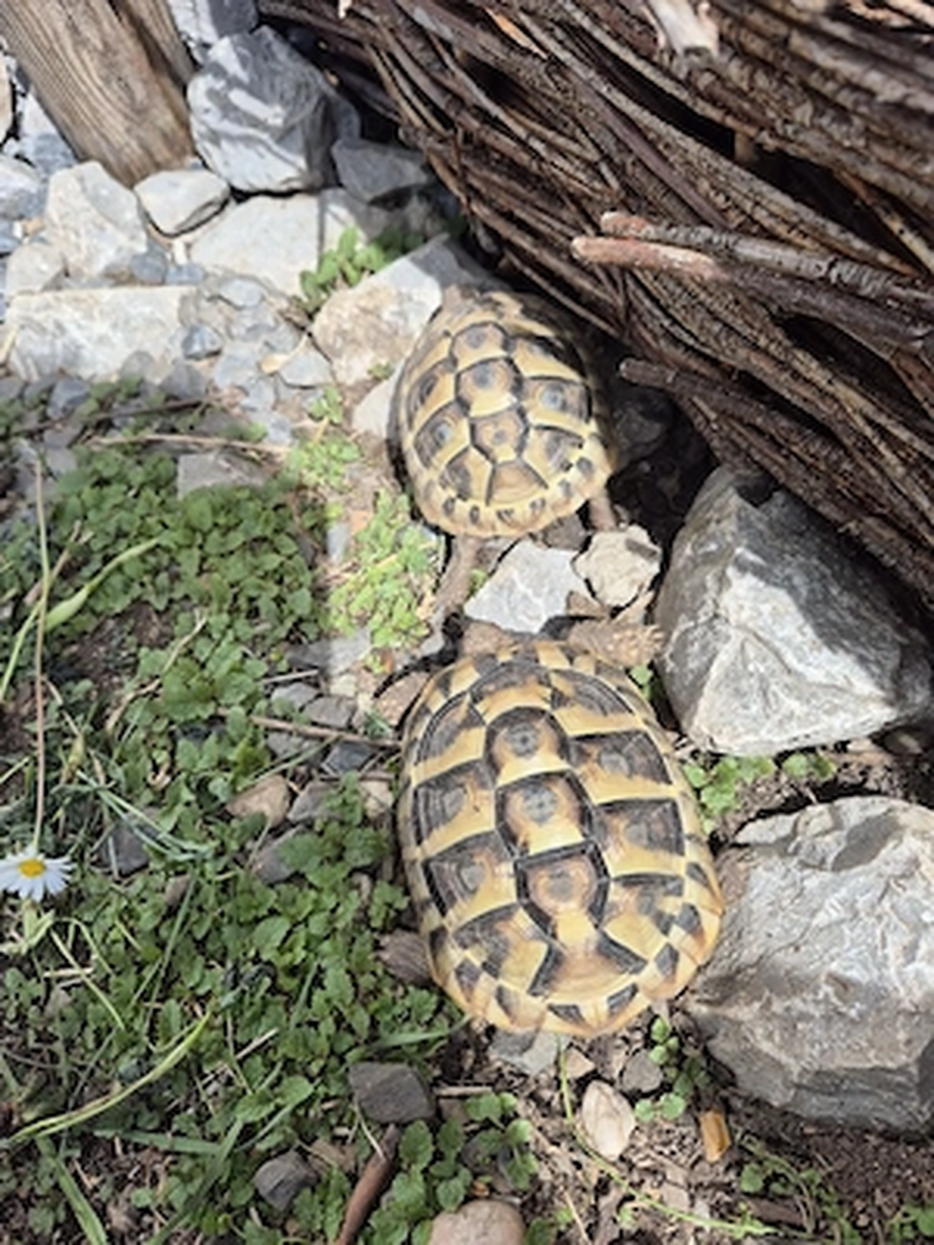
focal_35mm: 23
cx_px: 467
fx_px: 827
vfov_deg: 73.9
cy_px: 622
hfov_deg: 58.9
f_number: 1.8
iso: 25
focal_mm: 5.4
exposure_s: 1/909
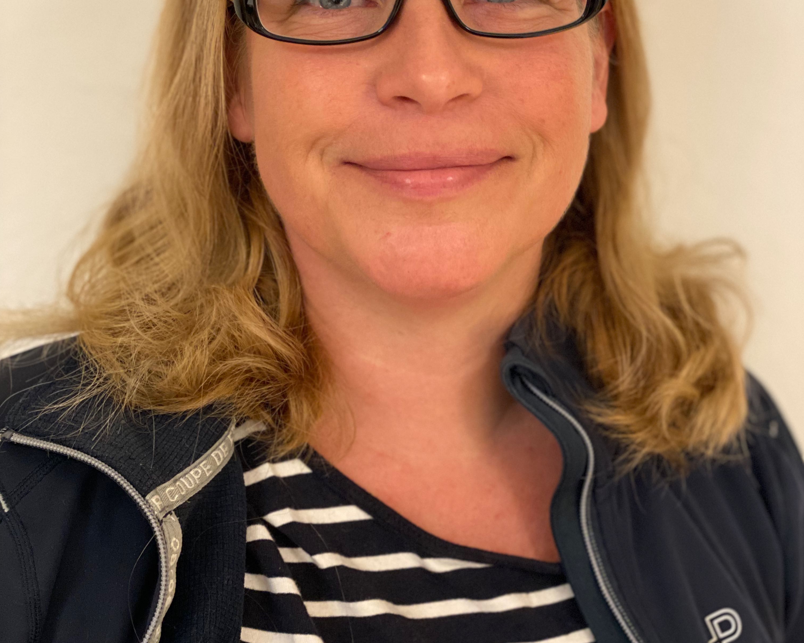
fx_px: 1618
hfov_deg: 27.9
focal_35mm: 68
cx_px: 403
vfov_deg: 22.3
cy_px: 183
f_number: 2
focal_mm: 6
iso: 250
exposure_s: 1/33
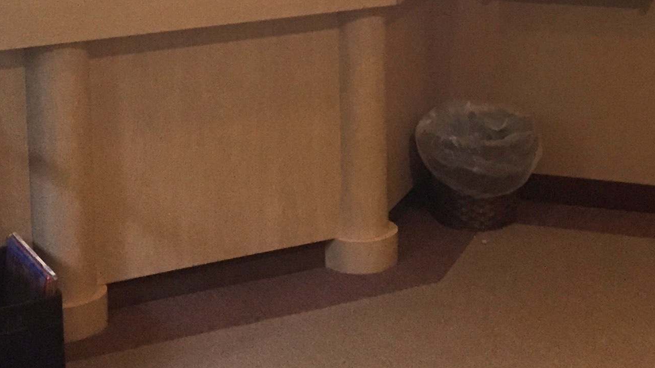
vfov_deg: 14.6
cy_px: -71
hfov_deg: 26.5
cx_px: 404
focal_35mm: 80
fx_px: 1389
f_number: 2.2
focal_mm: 4.15
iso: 250
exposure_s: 1/30
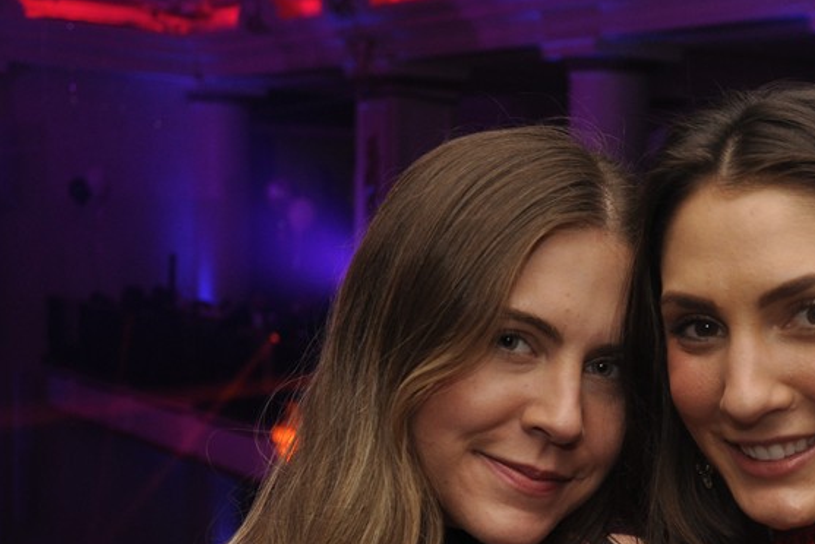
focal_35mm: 86
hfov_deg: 23.1
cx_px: 702
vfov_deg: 15.7
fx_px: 1948
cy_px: 483
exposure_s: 1/60
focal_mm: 32
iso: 400
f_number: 5
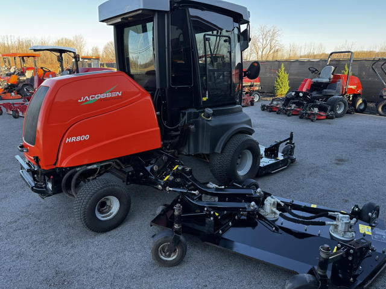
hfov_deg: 71.6
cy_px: 144
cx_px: 193
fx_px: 268
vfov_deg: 56.8
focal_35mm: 24
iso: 80
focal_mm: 6.76
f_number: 1.78
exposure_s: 1/201
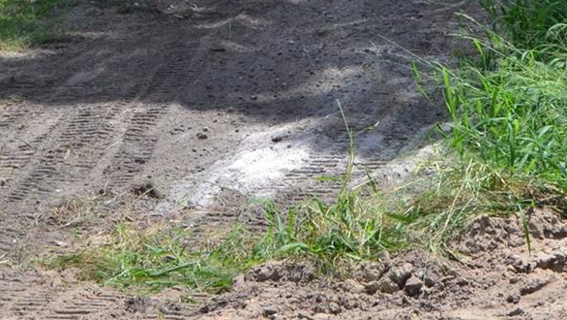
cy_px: -141
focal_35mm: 163
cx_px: 206
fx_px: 2451
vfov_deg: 7.3
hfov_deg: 13.2
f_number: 10
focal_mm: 38
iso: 400
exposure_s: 1/250
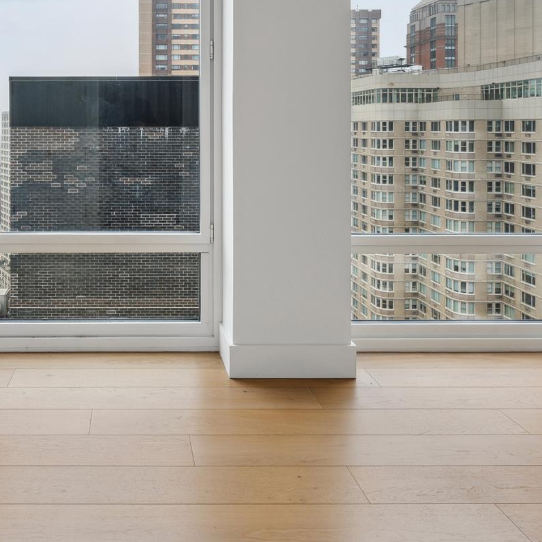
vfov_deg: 54.2
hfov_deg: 52.9
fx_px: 514
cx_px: 129
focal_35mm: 29
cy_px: 168
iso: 200
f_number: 13
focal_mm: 14
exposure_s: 1/20
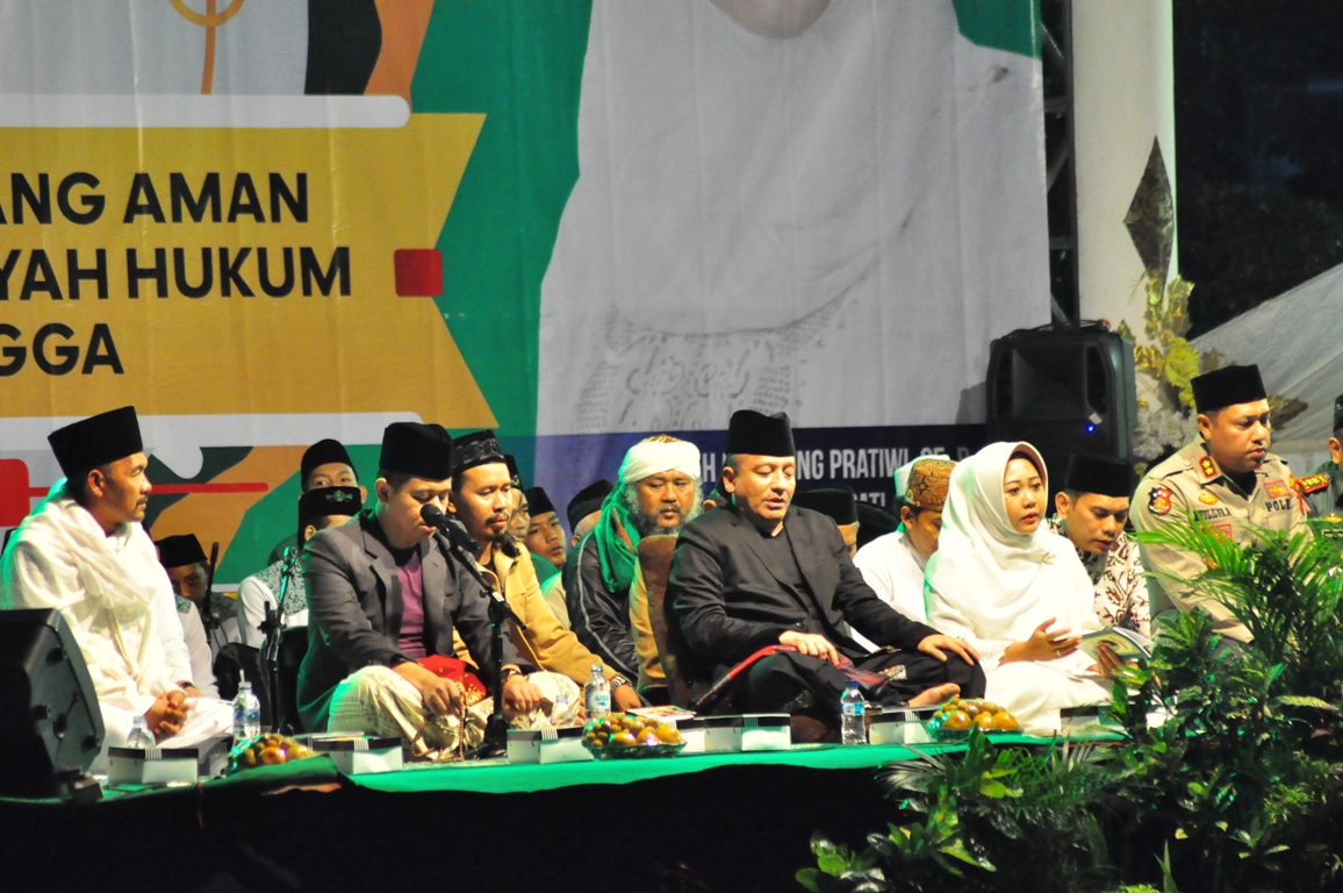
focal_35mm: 270
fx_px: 10061
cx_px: 672
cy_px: 446
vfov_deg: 5.1
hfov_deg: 7.6
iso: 3200
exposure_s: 1/100
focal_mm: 180
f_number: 4.5
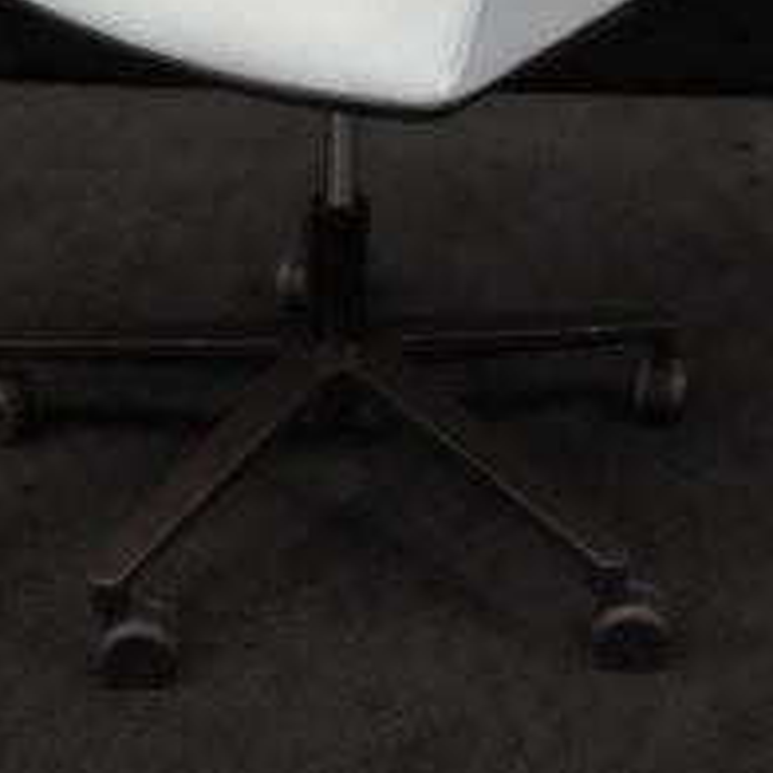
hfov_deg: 19.1
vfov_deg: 18.7
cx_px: 386
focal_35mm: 91
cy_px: 43
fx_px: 2299
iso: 5000
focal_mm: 35
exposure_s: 1/160
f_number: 4
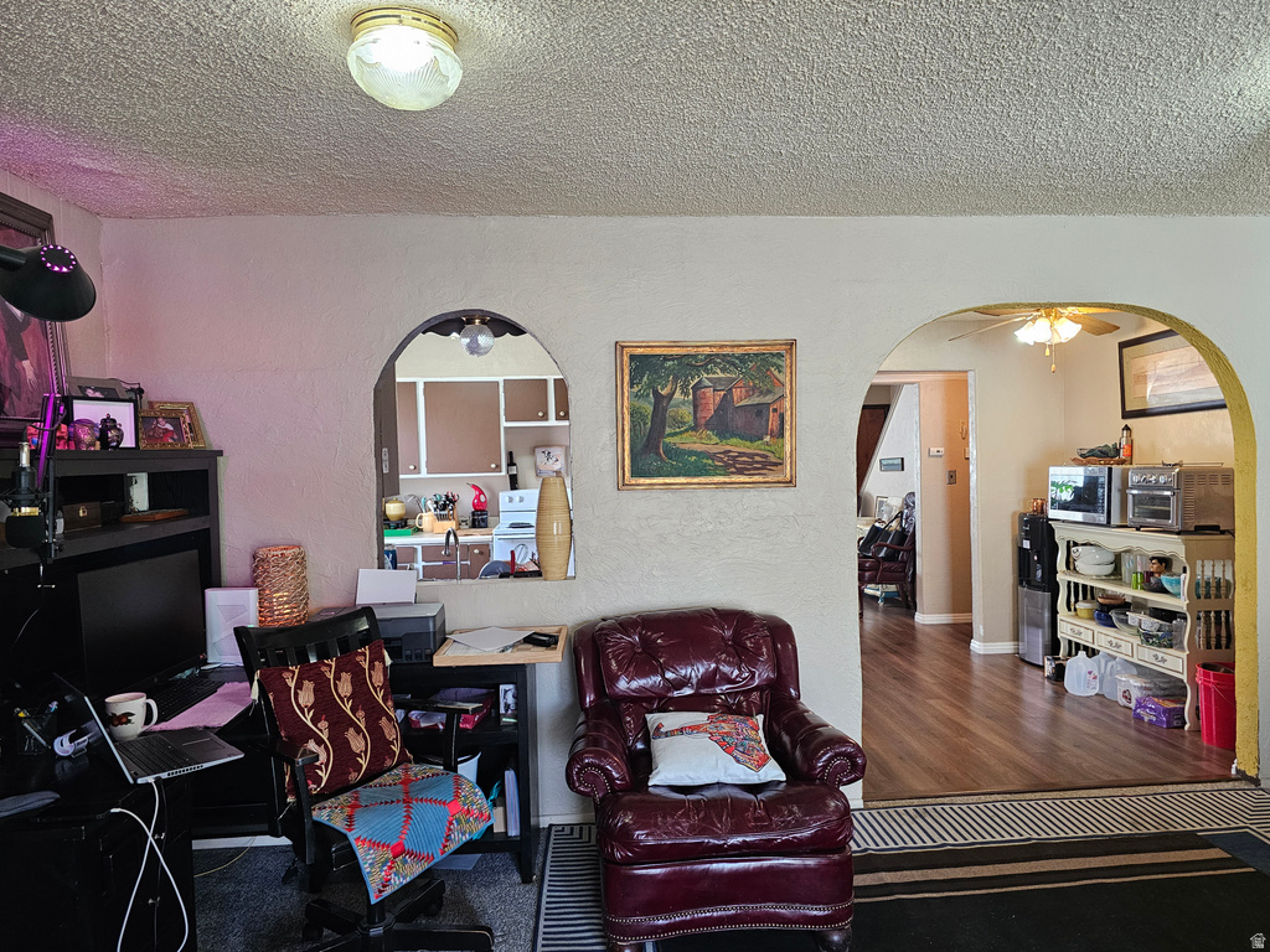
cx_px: 635
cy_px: 476
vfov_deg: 58.9
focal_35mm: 23
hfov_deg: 73.9
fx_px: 844
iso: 400
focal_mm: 6.3
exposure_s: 1/120
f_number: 1.7
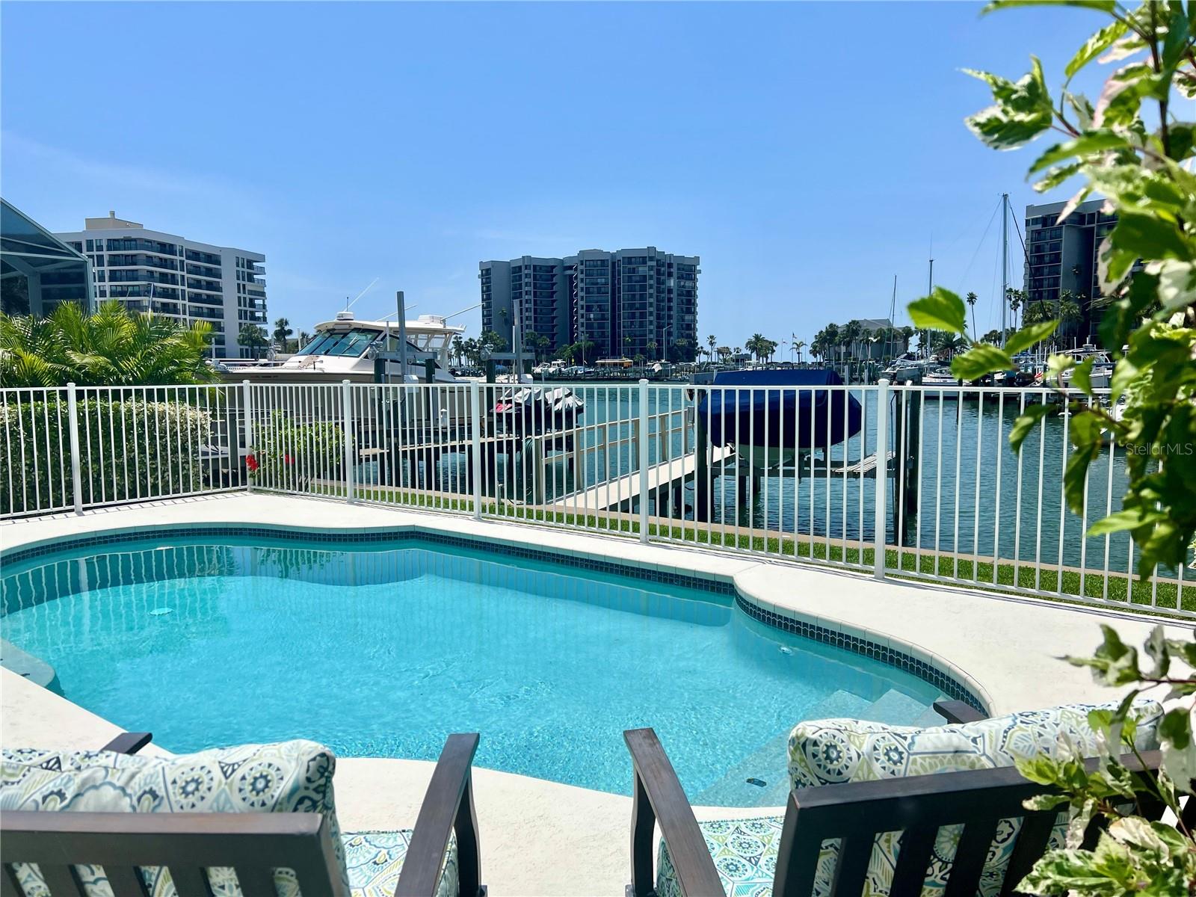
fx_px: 898
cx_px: 598
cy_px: 448
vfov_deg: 53.1
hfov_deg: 67.3
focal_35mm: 26
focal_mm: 5.7
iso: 50
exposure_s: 1/10309
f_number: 1.5
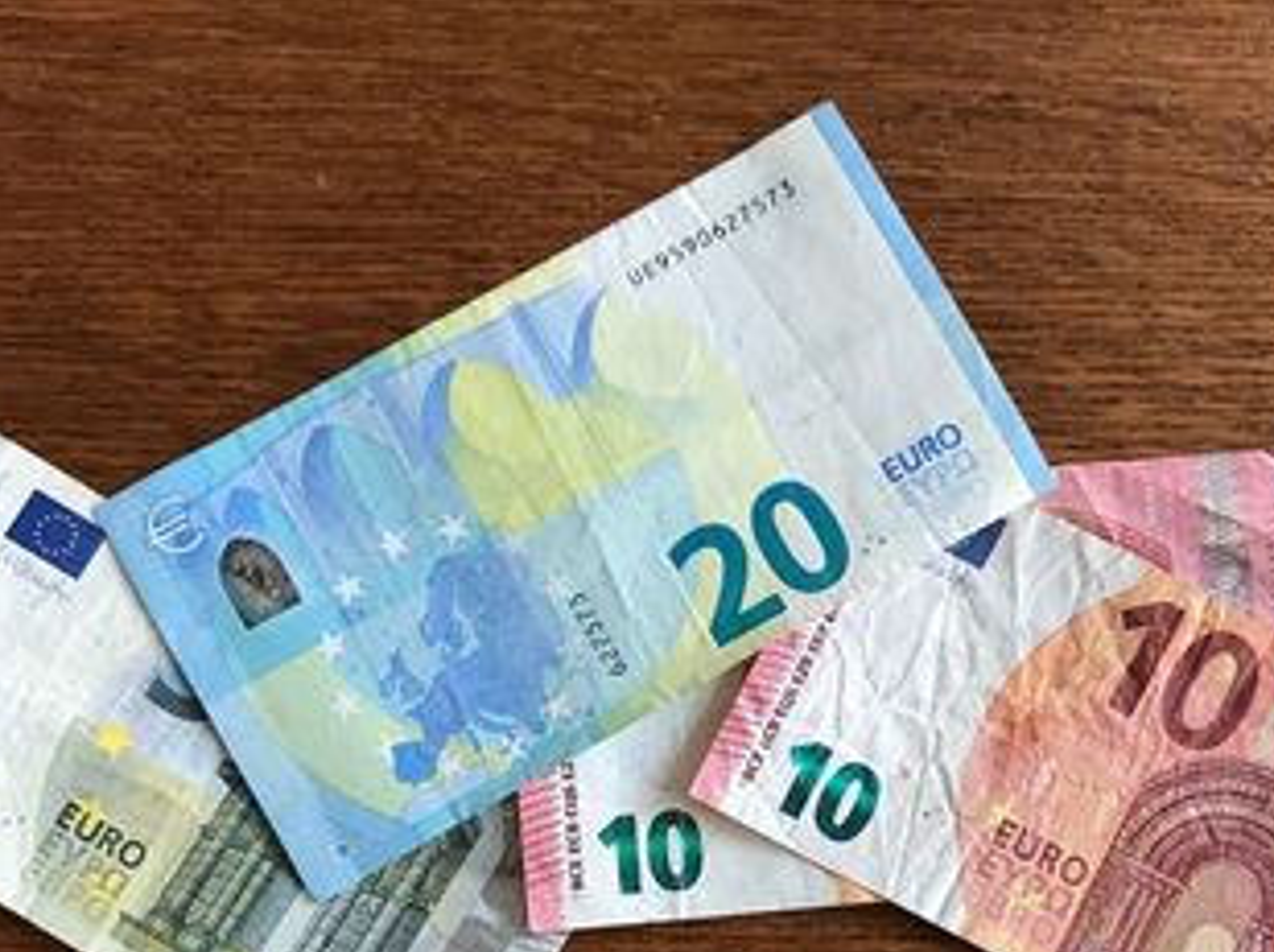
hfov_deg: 41.3
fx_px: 1691
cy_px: 771
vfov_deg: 30.6
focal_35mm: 46
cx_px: 666
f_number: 1.8
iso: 40
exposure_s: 1/25
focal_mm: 3.99
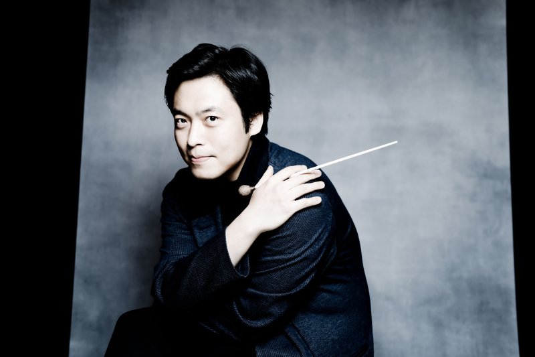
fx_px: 743
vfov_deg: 27.0
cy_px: 178
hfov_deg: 39.6
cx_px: 268
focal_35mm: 50
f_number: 4
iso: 160
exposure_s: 1/160
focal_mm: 50
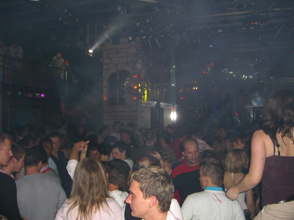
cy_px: 110
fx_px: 323
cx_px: 147
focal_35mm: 38
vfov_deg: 37.7
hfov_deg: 49.0
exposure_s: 1/60
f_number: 2.8
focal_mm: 7.9
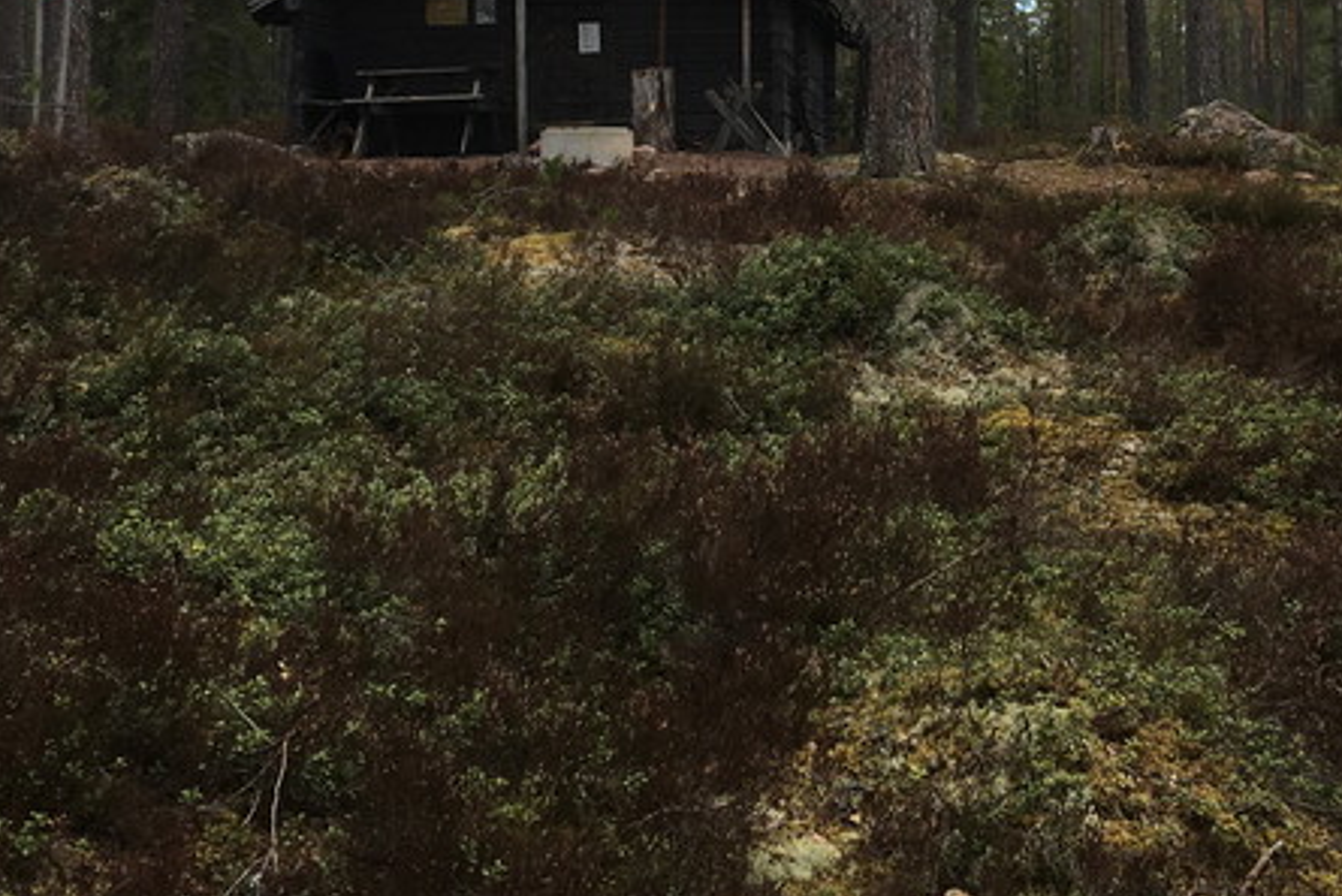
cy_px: -115
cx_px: 859
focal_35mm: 65
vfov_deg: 19.9
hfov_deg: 30.8
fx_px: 2424
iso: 25
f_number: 2.2
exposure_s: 1/396
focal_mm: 4.15
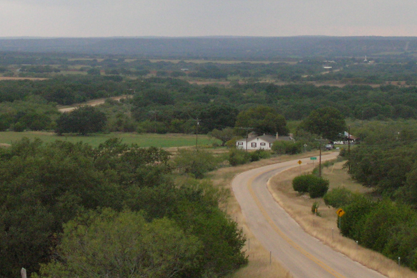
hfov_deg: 17.0
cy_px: 49
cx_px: 161
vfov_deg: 11.4
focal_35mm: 120
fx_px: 1390
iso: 187
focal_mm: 11
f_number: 6.4
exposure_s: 1/134
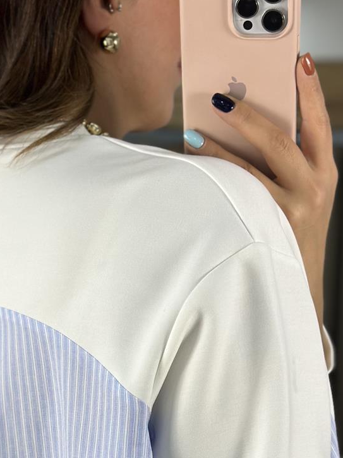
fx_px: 1402
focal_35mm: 106
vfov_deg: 18.0
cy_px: 481
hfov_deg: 13.9
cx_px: 73
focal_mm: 6.86
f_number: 1.78
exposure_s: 1/250
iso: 80
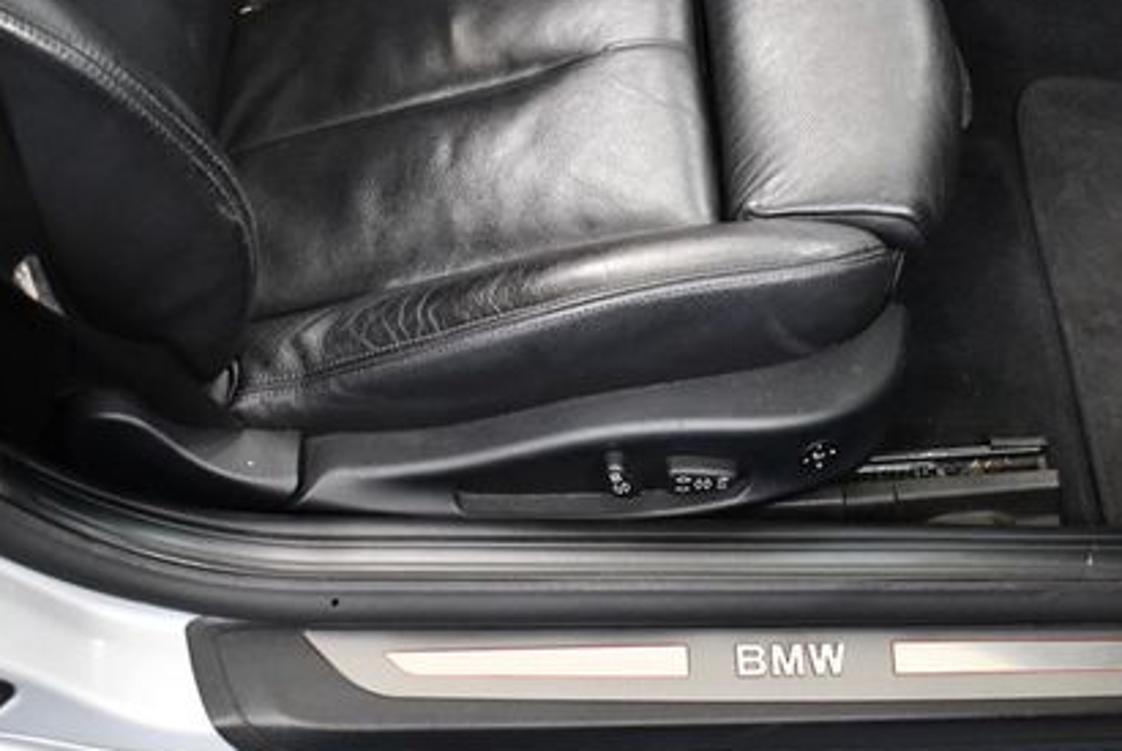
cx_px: 797
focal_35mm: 56
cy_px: 522
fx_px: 1747
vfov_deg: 24.1
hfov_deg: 35.1
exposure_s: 1/125
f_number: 3.5
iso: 3200
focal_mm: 18
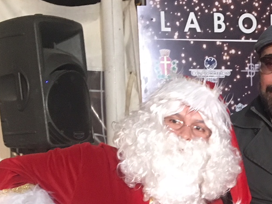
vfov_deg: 14.6
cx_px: 280
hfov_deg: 19.9
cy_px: 302
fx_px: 747
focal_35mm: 95
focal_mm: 4.15
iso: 200
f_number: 2.2
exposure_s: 1/33
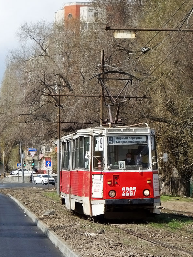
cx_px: 123
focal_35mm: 142
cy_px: 128
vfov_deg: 13.9
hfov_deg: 10.4
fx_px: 1056
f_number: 5.6
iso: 125
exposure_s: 1/500
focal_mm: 36.28
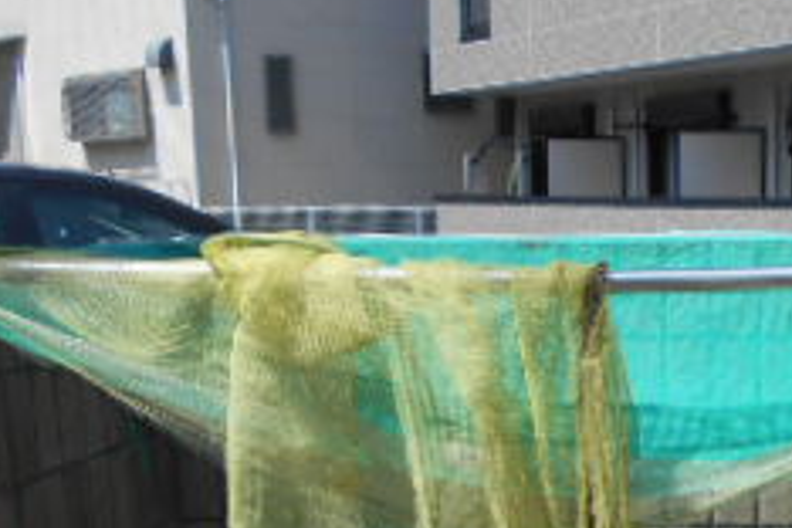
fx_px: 1628
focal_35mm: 74
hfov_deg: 26.8
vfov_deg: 17.1
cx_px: 630
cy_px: 731
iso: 80
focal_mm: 4.6
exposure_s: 1/800
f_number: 3.2
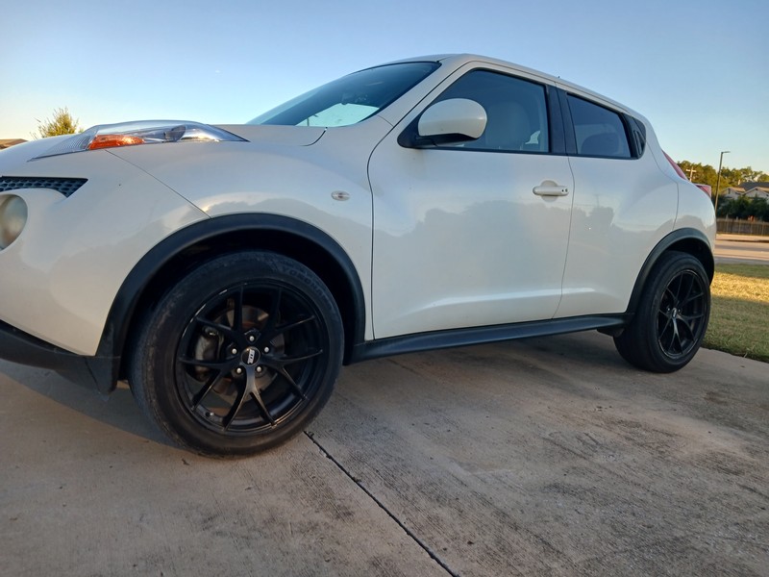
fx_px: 600
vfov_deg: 51.4
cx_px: 384
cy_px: 288
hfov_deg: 65.3
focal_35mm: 27
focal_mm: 4
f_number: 1.8
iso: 20
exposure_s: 1/120
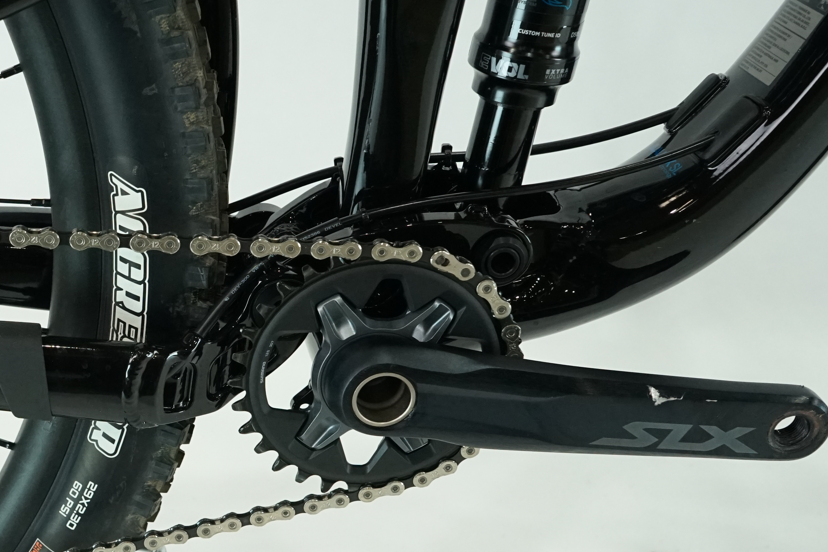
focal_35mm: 61
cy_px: 367
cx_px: 1
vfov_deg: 22.2
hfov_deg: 30.6
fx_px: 1403
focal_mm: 30
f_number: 7.1
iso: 2500
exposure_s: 1/200
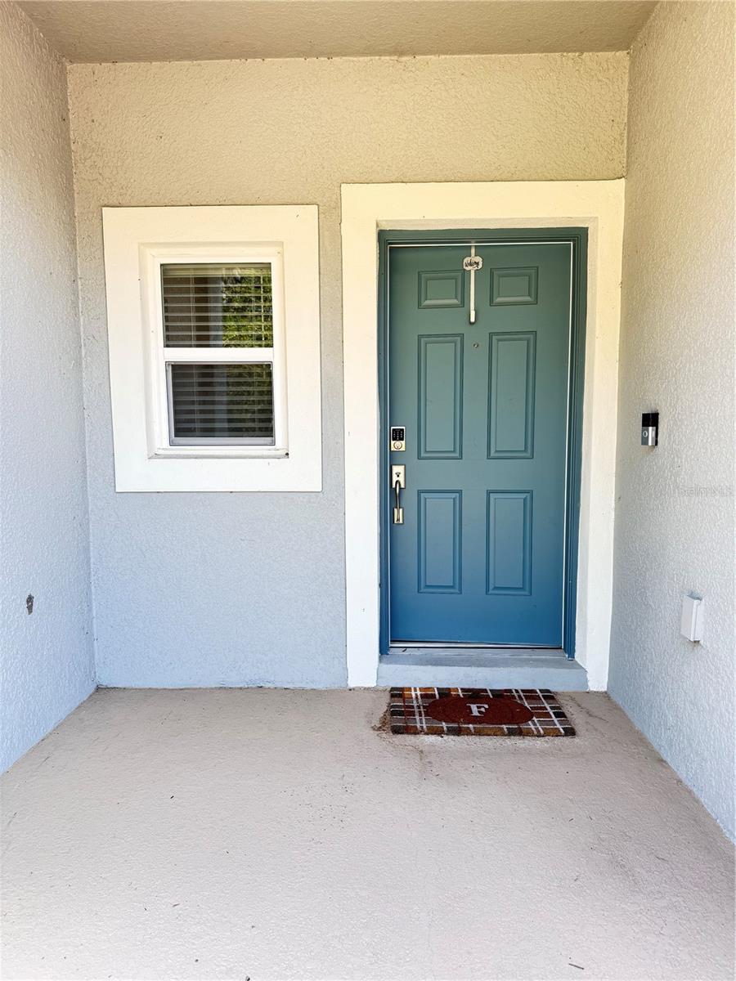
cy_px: 490
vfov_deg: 71.6
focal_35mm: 24
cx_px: 368
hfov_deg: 56.8
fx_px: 680
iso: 80
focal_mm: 6.76
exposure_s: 1/179
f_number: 1.78
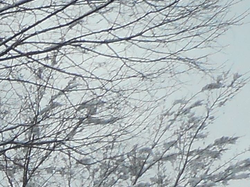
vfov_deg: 6.5
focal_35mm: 208
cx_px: -603
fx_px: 1503
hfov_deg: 7.7
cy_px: 577
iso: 80
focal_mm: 5.2
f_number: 4
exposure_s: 1/640
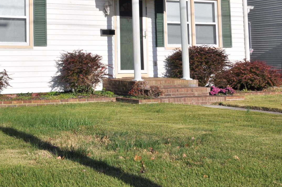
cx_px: 17
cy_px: 26
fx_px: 446
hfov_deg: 32.9
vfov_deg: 23.2
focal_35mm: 57
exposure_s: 1/500
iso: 200
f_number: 11
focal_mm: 20
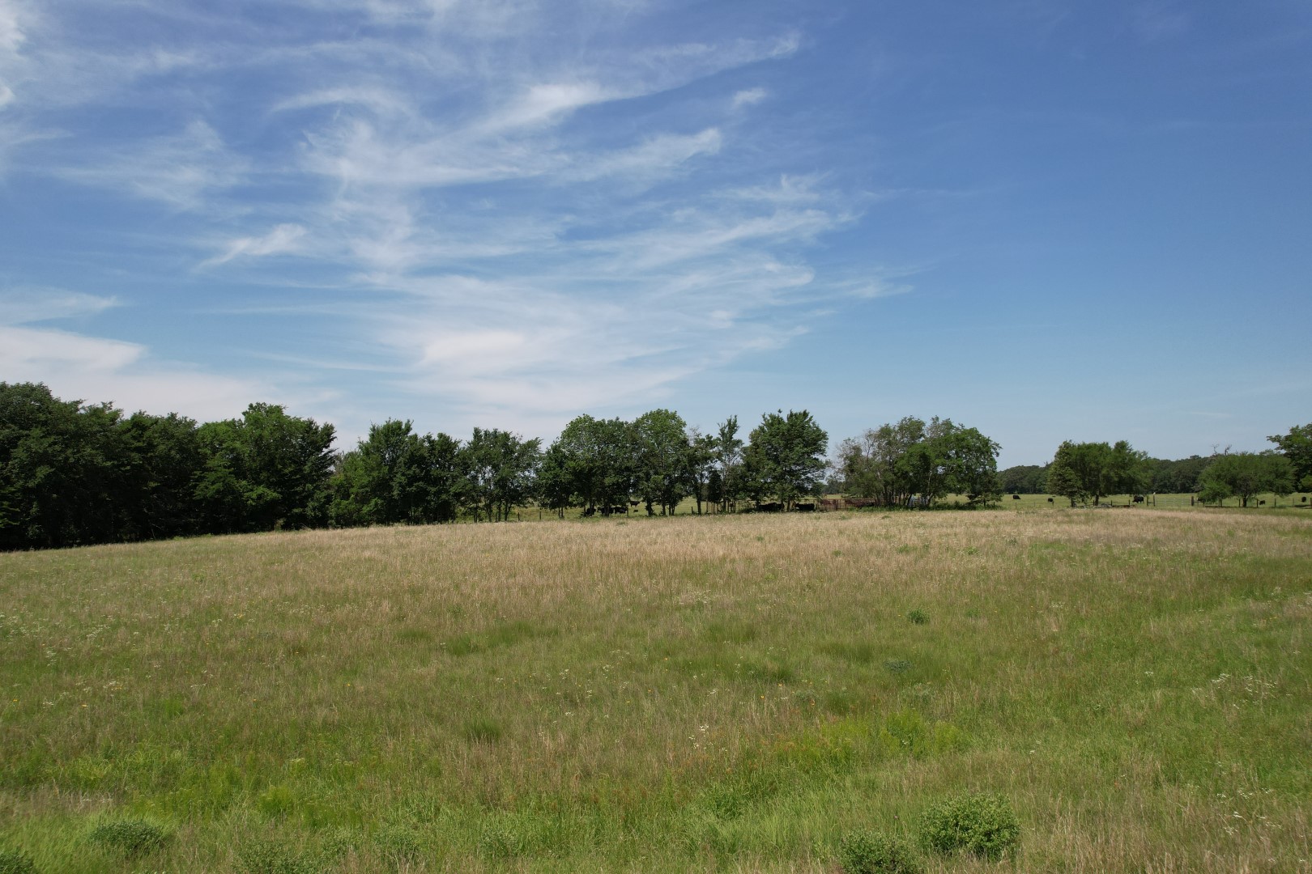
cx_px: 656
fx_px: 802
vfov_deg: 57.2
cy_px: 437
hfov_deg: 78.6
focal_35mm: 22
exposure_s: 1/2000
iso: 110
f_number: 2.8
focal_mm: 8.38
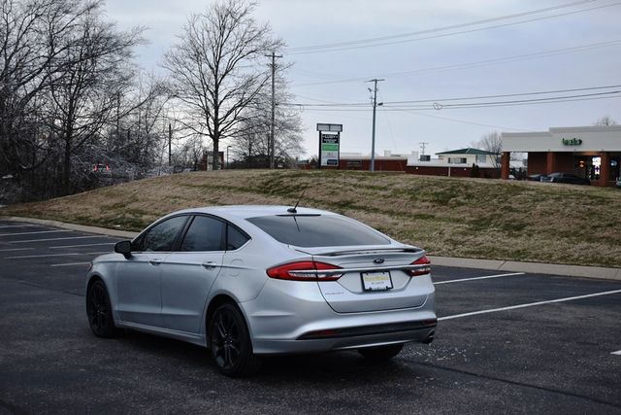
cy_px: 208
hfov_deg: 36.9
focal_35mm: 54
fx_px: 932
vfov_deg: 25.1
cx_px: 310
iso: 400
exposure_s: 1/250
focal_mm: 36
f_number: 4.8
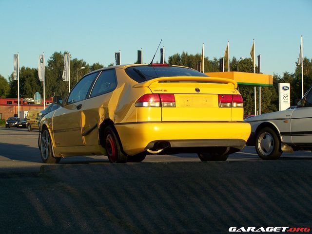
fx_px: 676
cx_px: 156
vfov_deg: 19.7
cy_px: 117
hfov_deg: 26.0
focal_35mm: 75
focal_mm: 12.4
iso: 80
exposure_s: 1/640
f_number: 3.2
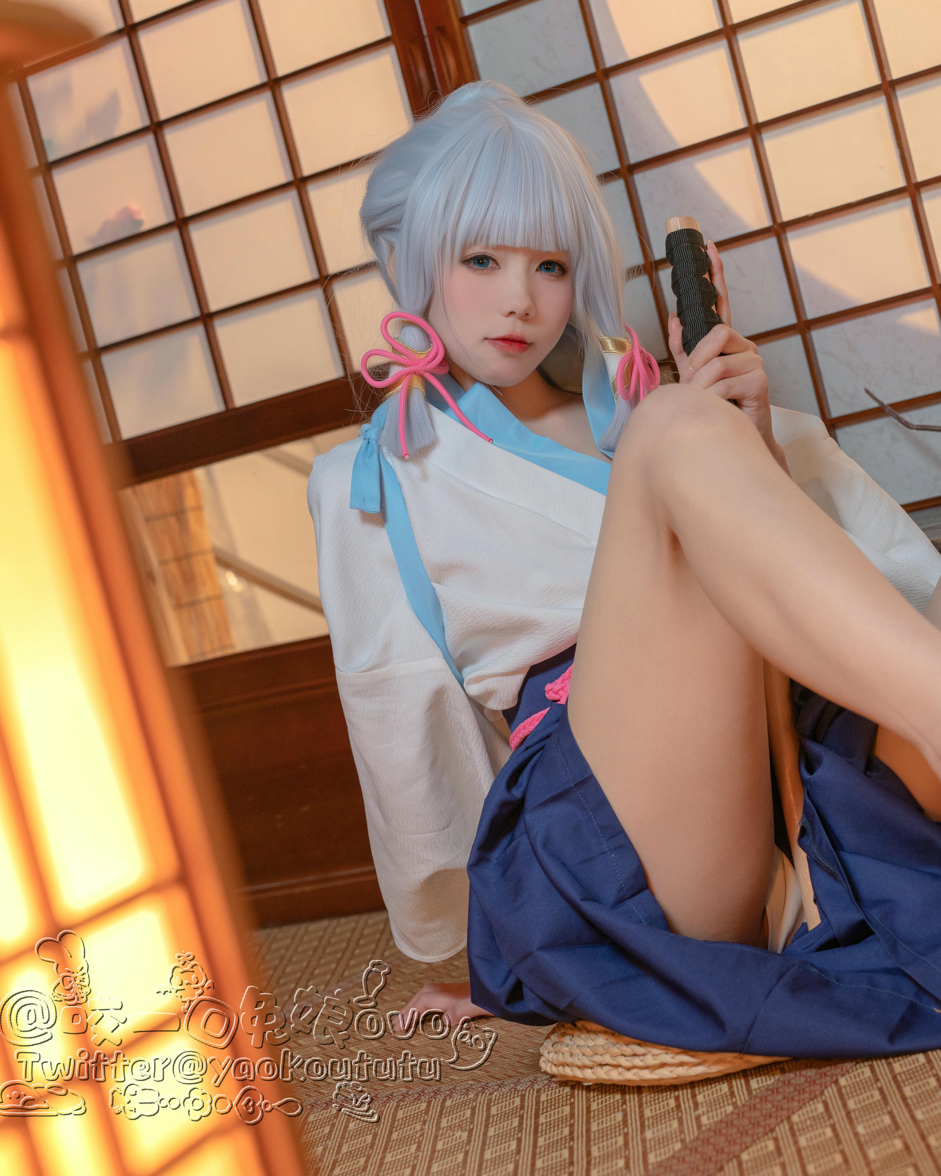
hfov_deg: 21.2
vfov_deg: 26.8
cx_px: 799
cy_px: 584
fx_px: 2471
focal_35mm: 71
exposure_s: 1/30
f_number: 4
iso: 400
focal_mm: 50
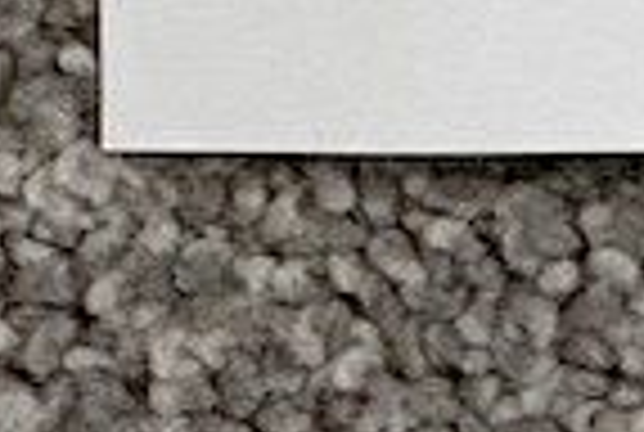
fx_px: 8013
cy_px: -544
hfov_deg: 4.5
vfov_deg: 3.1
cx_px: 1747
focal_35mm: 447
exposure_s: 1/33
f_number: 2.8
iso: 200
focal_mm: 9
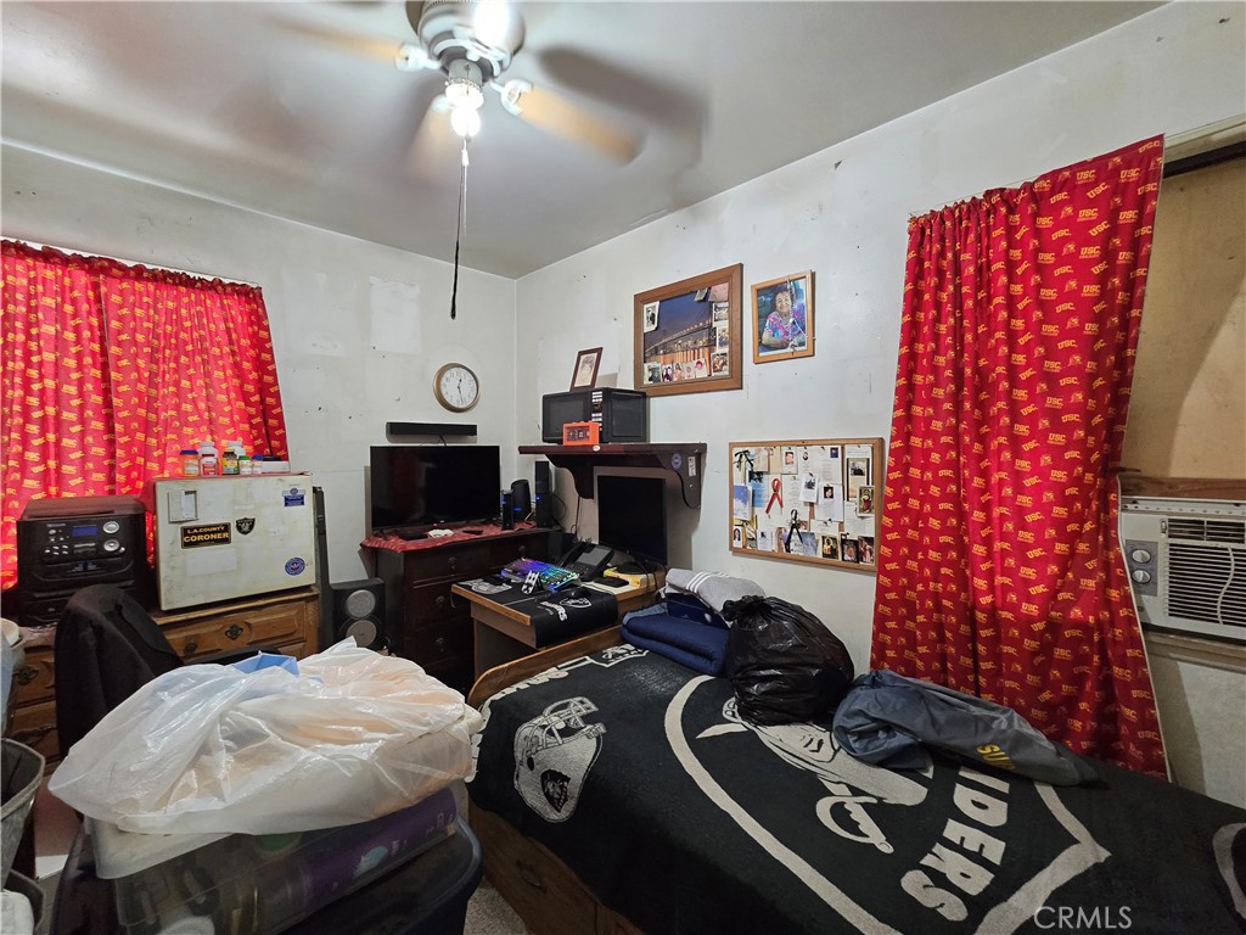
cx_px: 623
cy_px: 468
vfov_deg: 89.9
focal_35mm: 13
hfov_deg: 106.2
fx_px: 468
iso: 500
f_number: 2.2
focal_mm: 2.2
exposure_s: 1/60
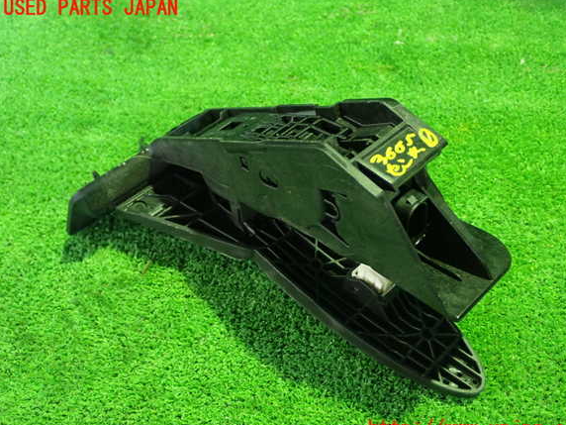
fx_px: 703
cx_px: 295
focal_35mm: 43
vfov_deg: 33.6
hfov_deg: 43.8
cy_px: 219
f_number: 2.8
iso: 800
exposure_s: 1/10
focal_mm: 7.31
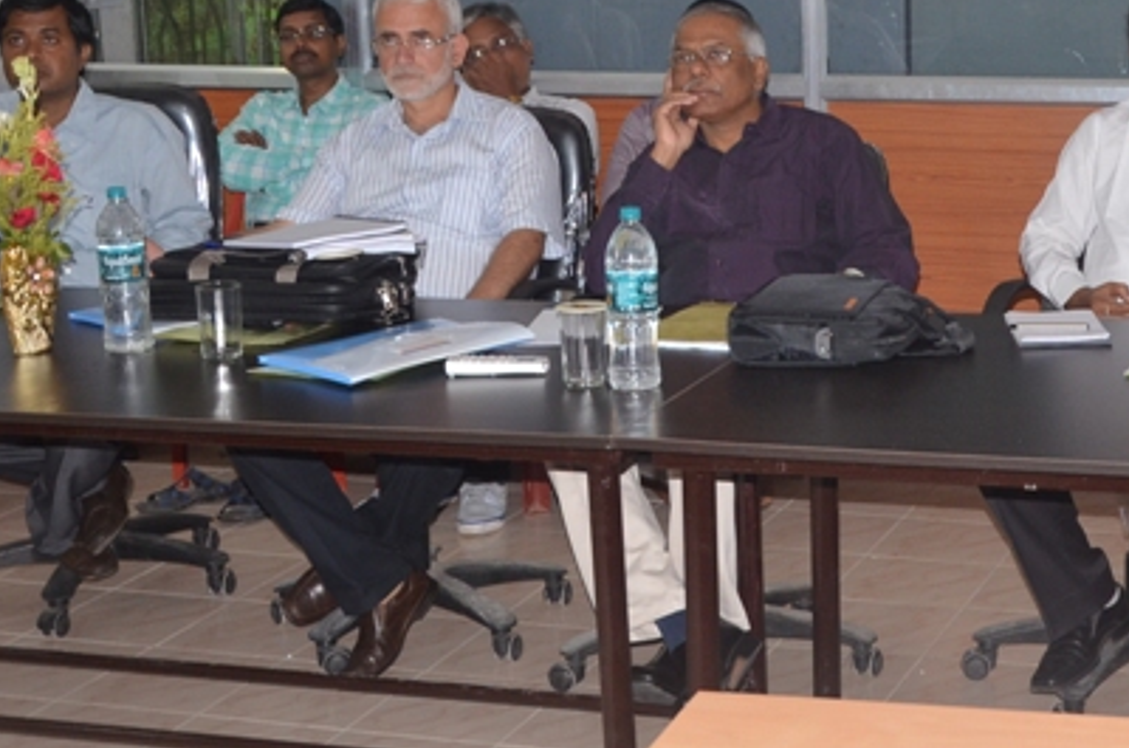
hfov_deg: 27.6
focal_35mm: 72
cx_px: 900
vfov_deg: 18.8
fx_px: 2253
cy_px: 240
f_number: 5
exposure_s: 1/125
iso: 640
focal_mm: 24
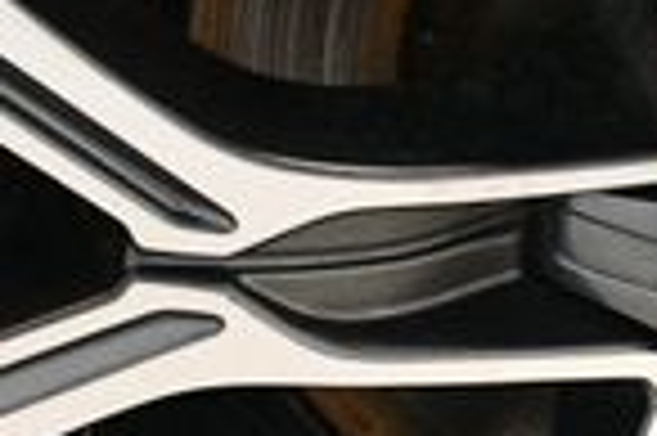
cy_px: 216
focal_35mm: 263
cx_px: 792
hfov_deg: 7.8
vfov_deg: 5.2
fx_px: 4794
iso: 3600
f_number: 4.5
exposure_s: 1/60
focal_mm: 40
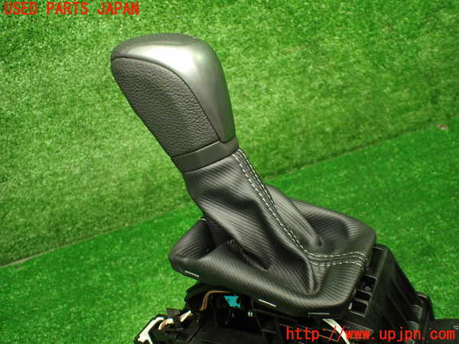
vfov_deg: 46.8
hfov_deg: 60.0
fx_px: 398
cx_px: 230
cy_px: 172
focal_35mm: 30
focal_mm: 5.4
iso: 800
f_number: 2.3
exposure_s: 1/100
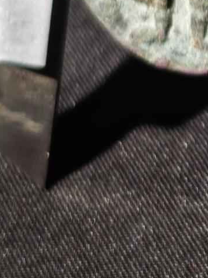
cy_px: -62
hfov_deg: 7.6
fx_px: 1514
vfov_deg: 10.3
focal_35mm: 189
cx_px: 382
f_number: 1.63
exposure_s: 1/100
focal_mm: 5.85
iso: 400
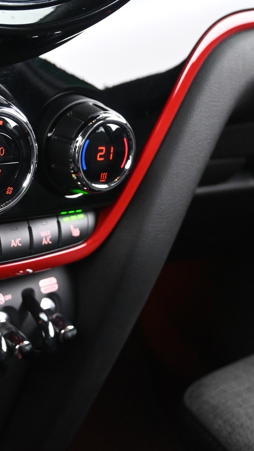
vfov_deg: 33.8
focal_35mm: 62
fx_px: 743
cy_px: 224
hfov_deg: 18.5
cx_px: -45
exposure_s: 1/8
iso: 4000
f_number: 4.5
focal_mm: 26
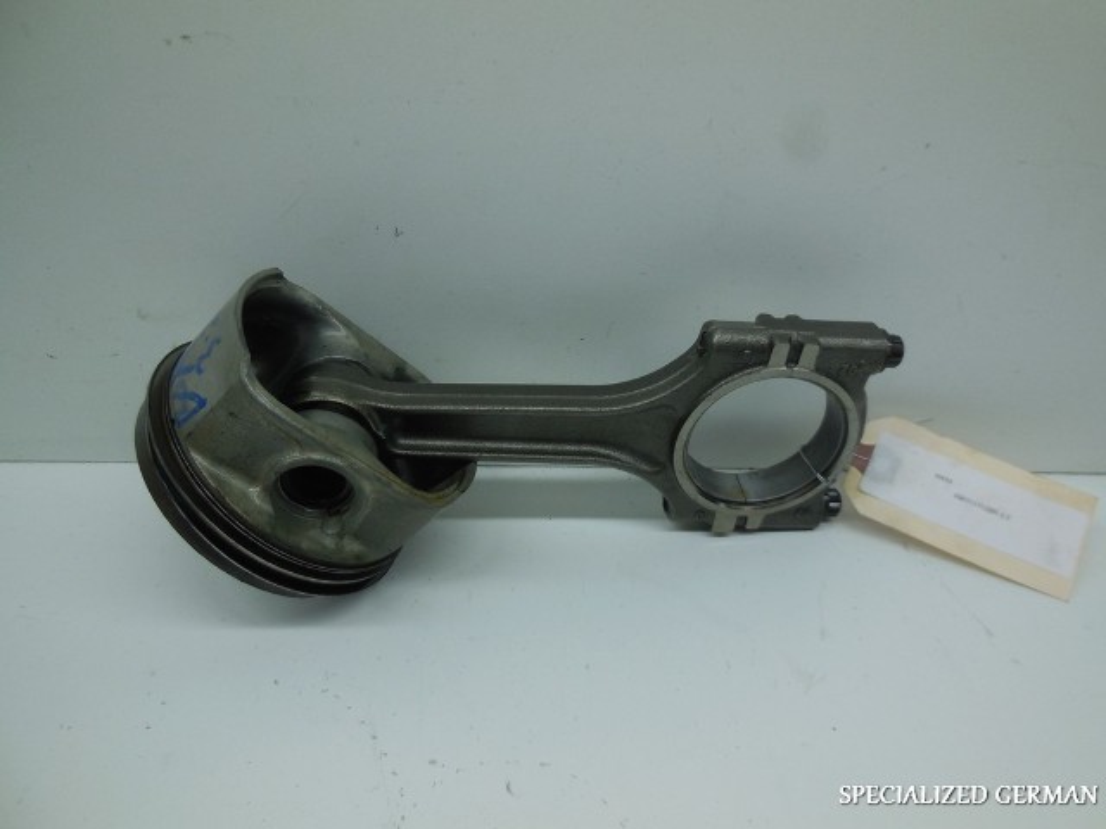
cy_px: 414
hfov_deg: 69.4
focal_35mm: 25
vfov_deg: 54.9
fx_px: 799
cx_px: 553
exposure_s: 1/200
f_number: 3.1
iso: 125
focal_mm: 4.5
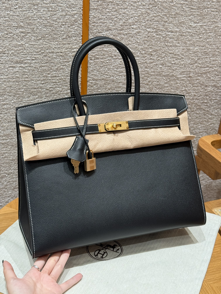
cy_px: 147
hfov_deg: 30.3
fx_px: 409
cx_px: 110
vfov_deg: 39.7
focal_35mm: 48
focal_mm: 6.76
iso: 100
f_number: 1.78
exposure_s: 1/63
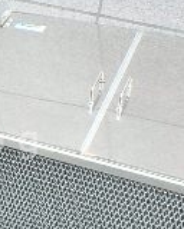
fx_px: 558
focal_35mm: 82
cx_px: -53
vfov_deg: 23.2
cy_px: 142
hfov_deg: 17.6
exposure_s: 1/125
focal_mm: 3.7
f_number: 3.5
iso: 125
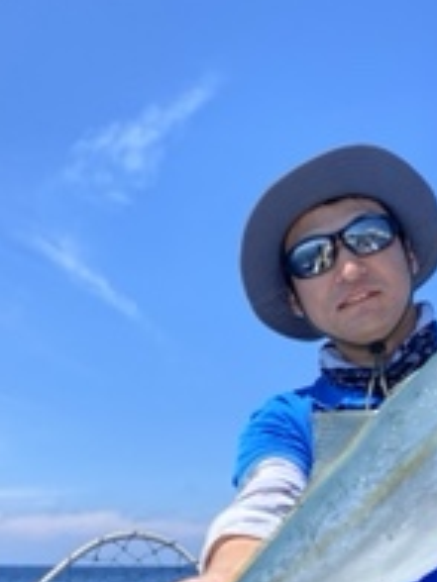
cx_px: 345
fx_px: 892
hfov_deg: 27.0
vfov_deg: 34.8
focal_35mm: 53
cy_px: 481
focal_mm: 4.25
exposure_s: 1/2105
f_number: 1.8
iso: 32
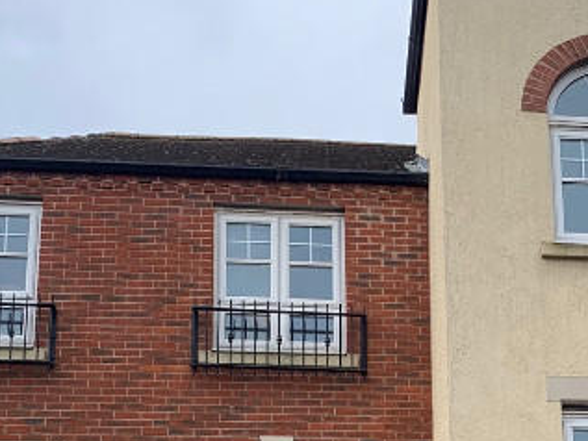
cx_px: 545
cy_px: 569
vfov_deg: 16.6
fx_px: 1427
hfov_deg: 22.6
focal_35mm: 84
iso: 25
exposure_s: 1/1250
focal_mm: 4.25
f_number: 1.8
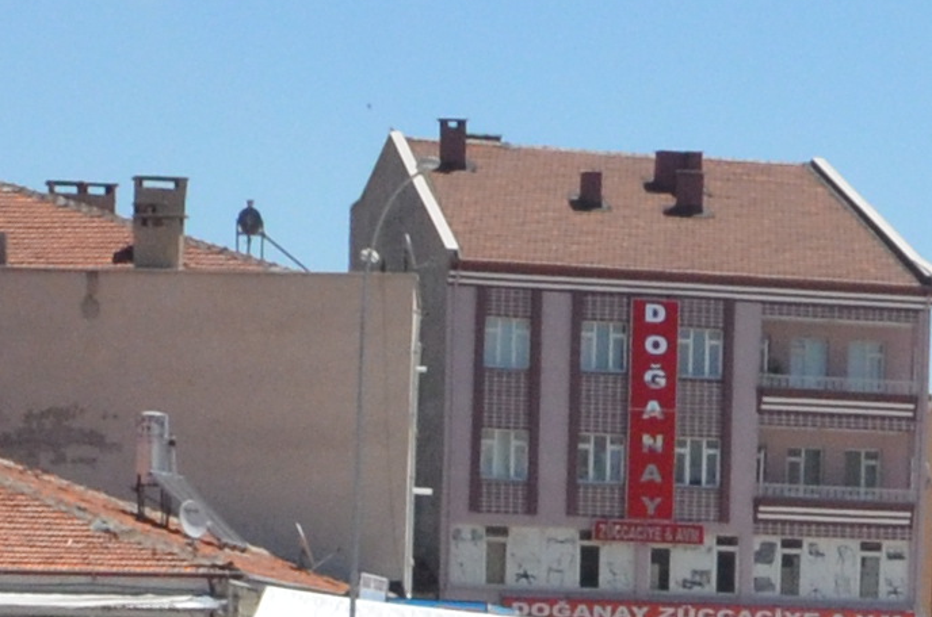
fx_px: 5829
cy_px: 1519
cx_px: 878
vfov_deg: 5.8
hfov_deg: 9.1
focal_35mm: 226
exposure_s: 1/800
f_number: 14
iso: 800
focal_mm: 21
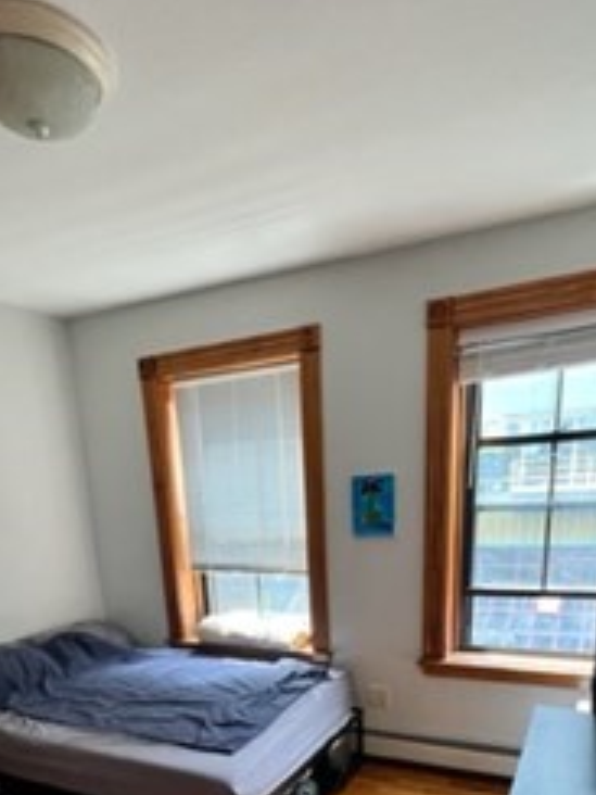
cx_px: 287
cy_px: 678
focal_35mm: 24
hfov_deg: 56.8
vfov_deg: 62.9
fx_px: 551
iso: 160
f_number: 1.8
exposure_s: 1/120
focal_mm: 1.57
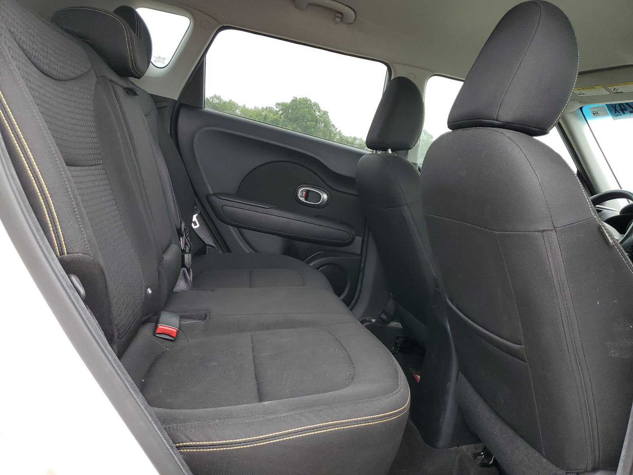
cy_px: 238
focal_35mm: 26
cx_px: 316
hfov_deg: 67.3
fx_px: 475
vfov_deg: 53.1
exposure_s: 1/233
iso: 50
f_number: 1.5
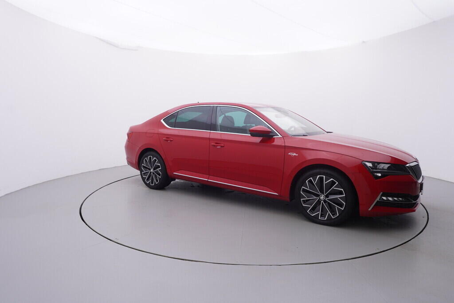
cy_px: 152
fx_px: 284
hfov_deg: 77.3
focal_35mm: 22
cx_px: 227
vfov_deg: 56.2
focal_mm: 15
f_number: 5
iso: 200
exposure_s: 1/80
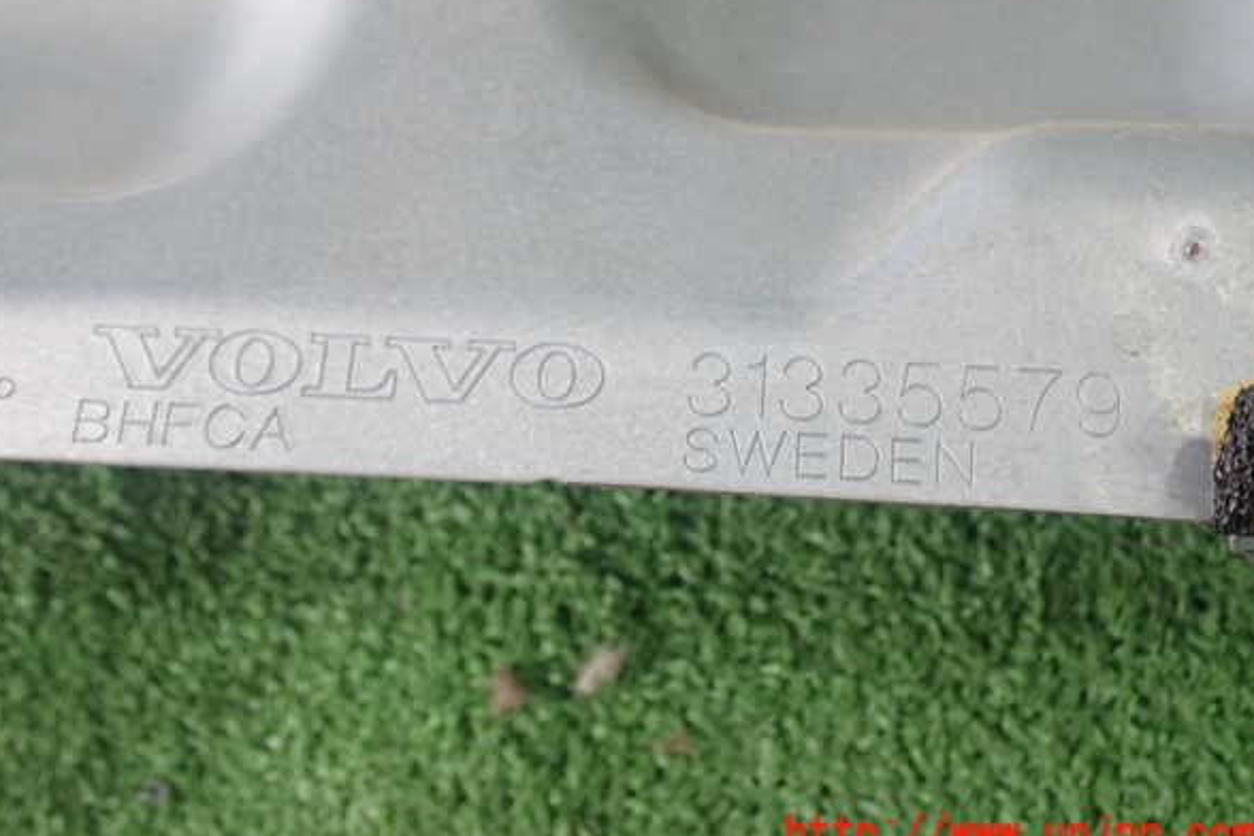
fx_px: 1811
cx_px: 627
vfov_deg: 26.0
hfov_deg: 38.2
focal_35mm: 52
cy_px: 382
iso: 200
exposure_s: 1/50
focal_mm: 8.99
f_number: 3.2
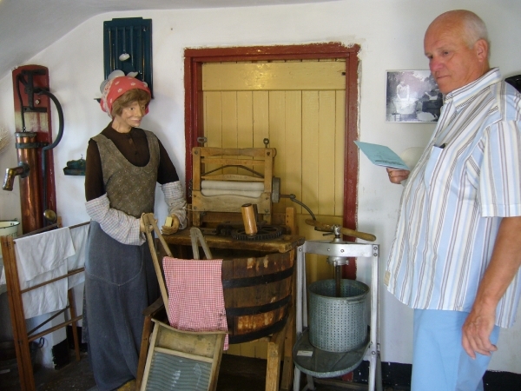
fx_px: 527
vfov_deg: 40.7
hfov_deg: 52.6
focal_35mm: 35
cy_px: 196
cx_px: 260
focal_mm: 5.8
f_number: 2.8
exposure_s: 1/15
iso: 100
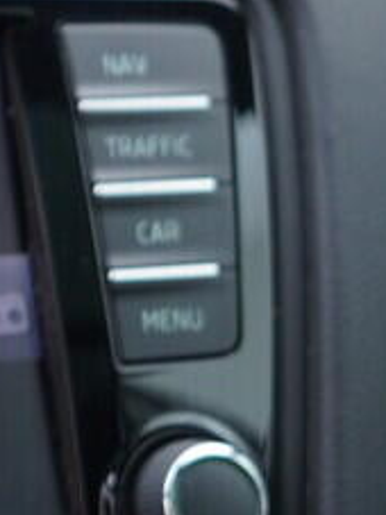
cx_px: -456
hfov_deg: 8.8
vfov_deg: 12.7
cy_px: 169
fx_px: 2322
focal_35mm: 156
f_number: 2.8
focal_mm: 24
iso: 160
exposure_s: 1/40
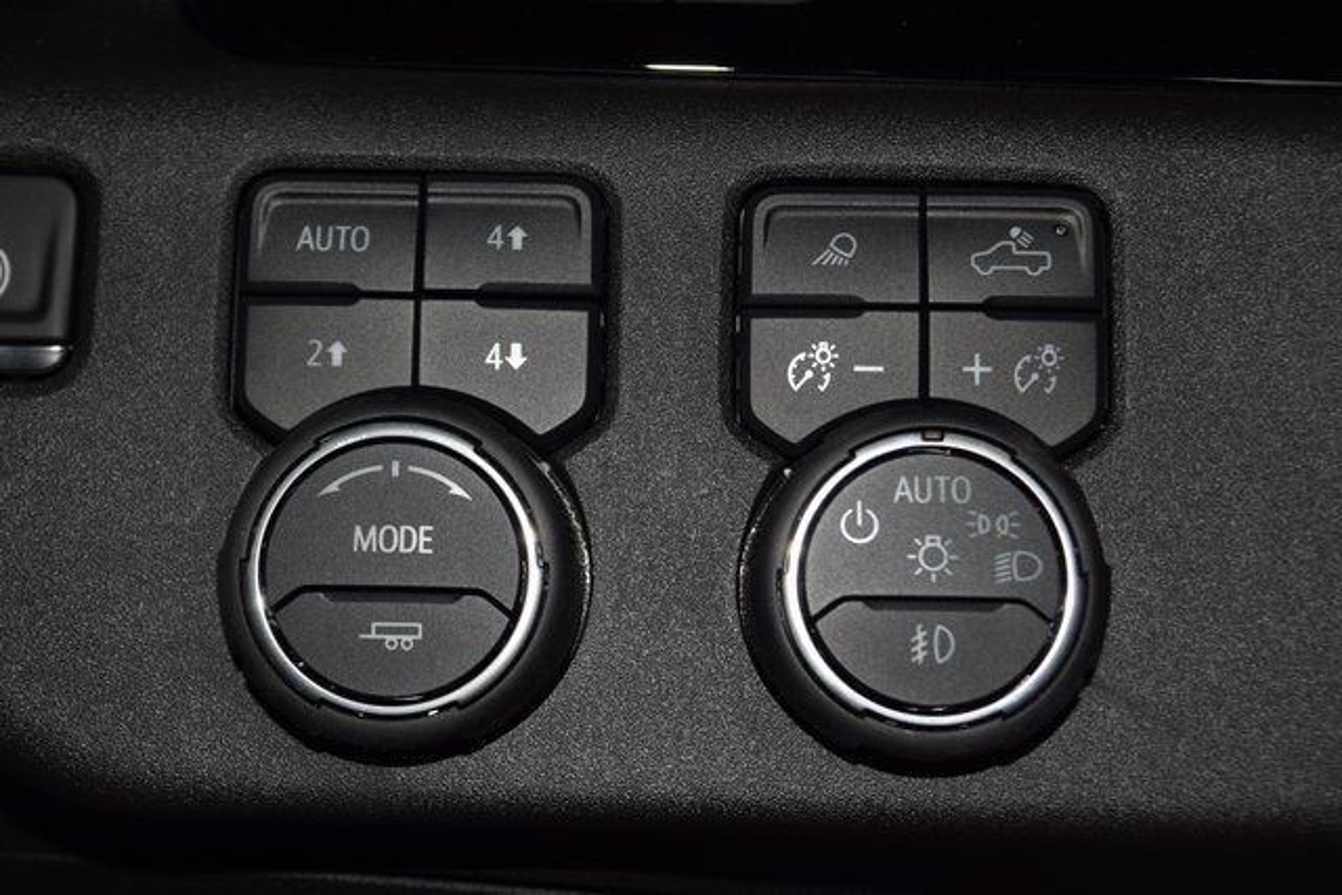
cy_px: 448
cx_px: 671
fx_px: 2349
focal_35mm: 63
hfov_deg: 31.9
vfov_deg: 21.6
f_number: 8
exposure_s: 1/60
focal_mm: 42
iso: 100
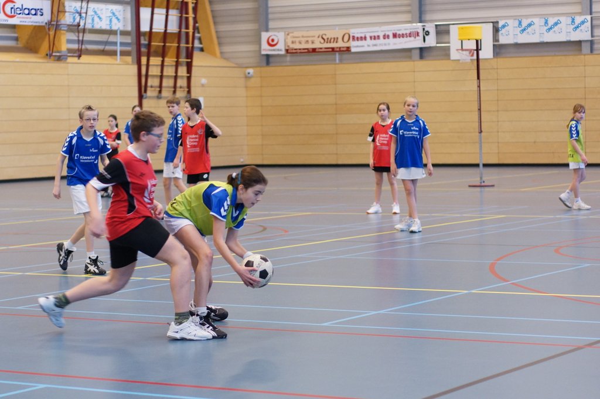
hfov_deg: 27.0
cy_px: 200
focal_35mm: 75
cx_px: 300
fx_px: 1249
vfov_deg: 18.2
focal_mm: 50
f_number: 2
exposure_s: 1/250
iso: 800
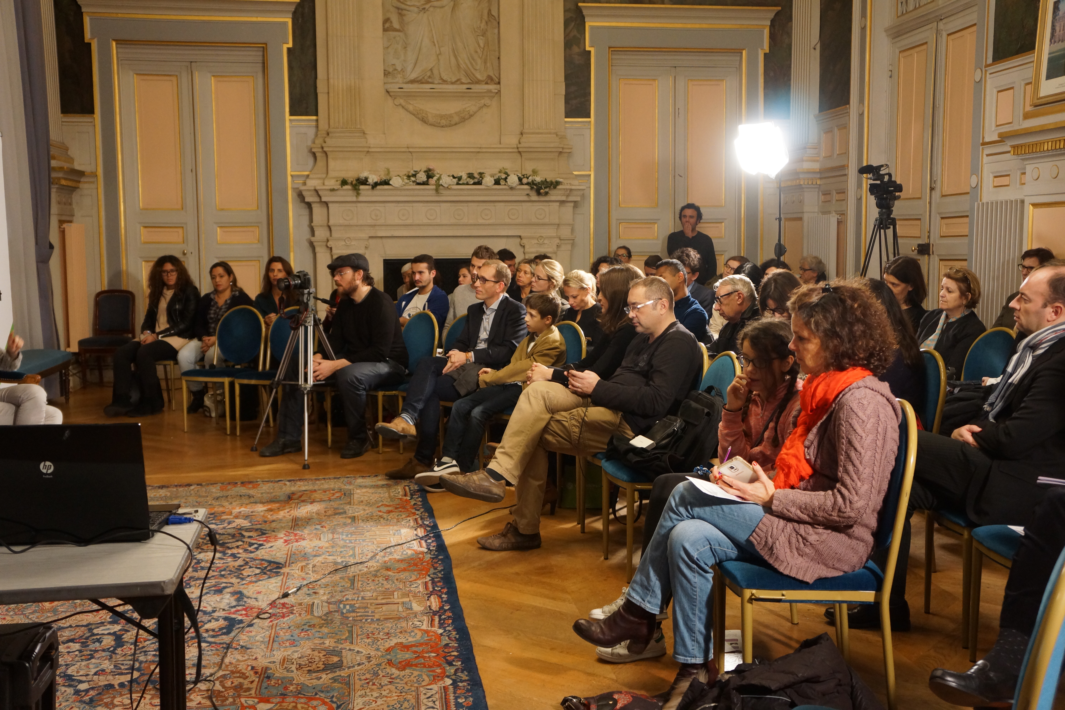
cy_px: 355
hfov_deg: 51.9
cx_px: 532
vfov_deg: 35.9
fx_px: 1094
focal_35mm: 37
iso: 1000
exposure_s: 1/60
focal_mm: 25
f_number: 4
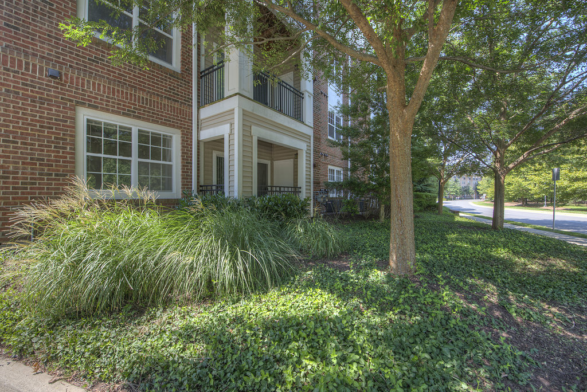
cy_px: 196
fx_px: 228
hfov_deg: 104.2
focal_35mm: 14
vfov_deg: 81.3
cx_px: 294
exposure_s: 1/40
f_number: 8
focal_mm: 14
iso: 200
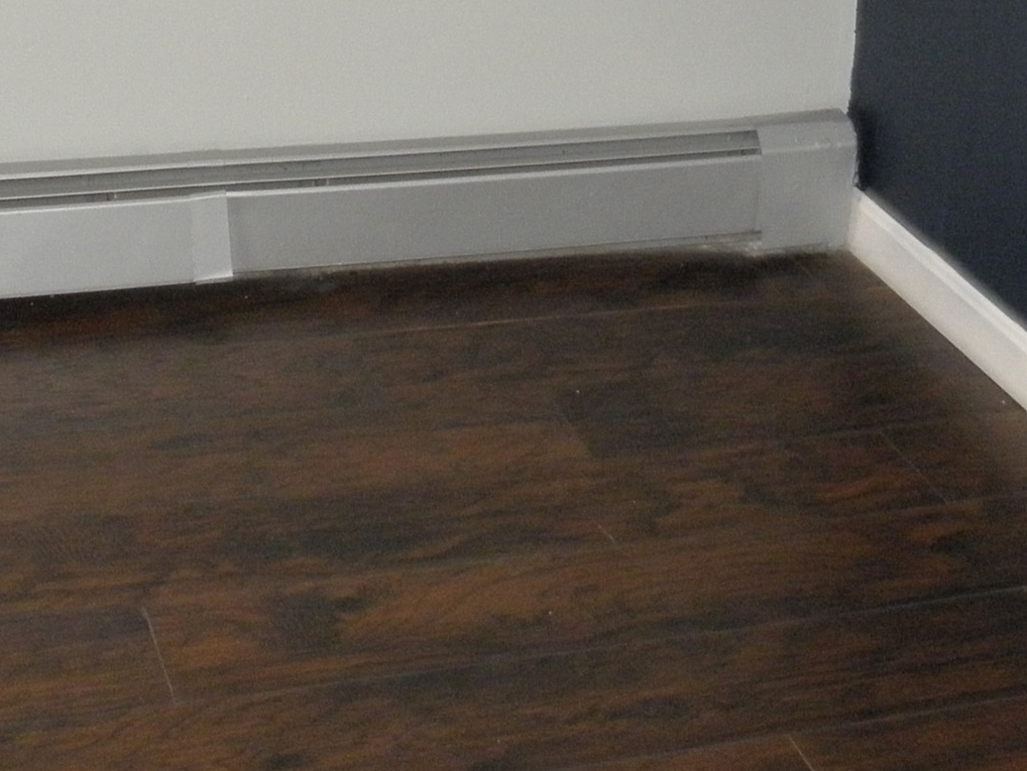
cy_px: -248
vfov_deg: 16.7
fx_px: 2462
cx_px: 534
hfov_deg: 23.6
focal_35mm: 83
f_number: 3.5
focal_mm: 5
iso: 200
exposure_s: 1/30
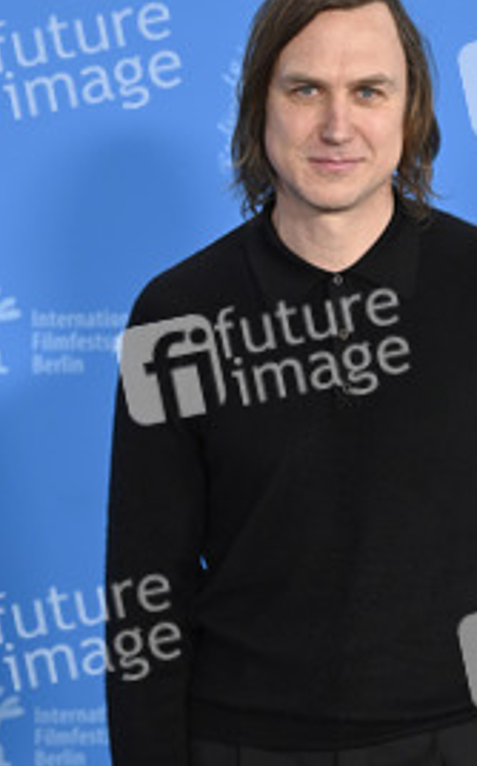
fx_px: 2856
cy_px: 500
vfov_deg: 15.2
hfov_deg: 9.5
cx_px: 346
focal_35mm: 137
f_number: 3.2
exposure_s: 1/640
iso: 1600
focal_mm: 90
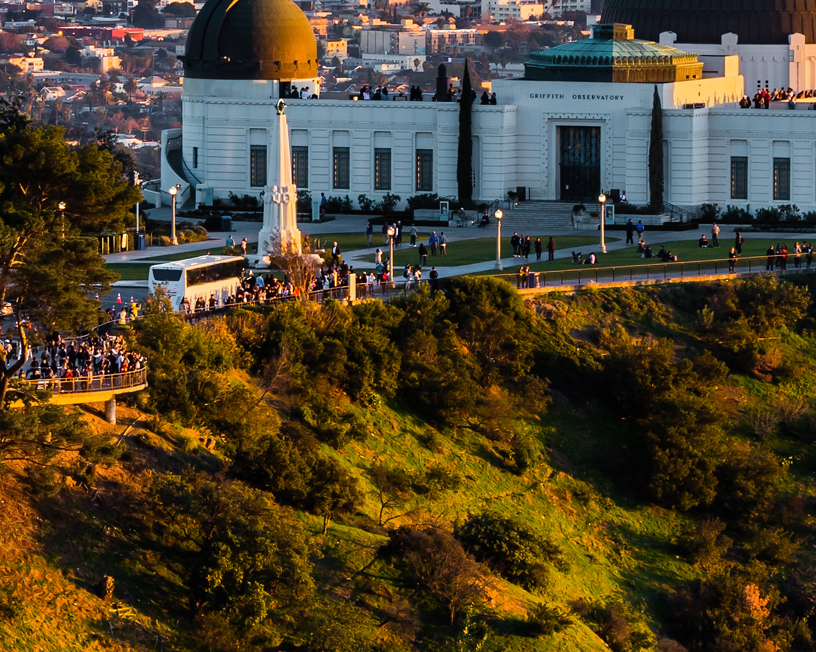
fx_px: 12966
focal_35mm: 537
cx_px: 27
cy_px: -277
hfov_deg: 3.6
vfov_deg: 2.9
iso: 100
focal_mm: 95
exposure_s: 1/30
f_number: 9
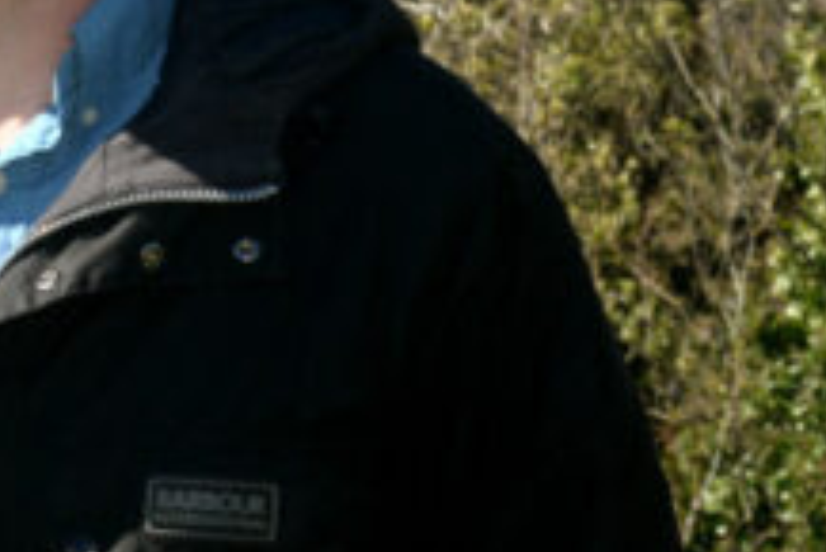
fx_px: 5556
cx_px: -232
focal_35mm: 242
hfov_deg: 8.4
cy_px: 152
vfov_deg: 5.7
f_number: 16
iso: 400
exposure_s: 1/250
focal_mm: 70
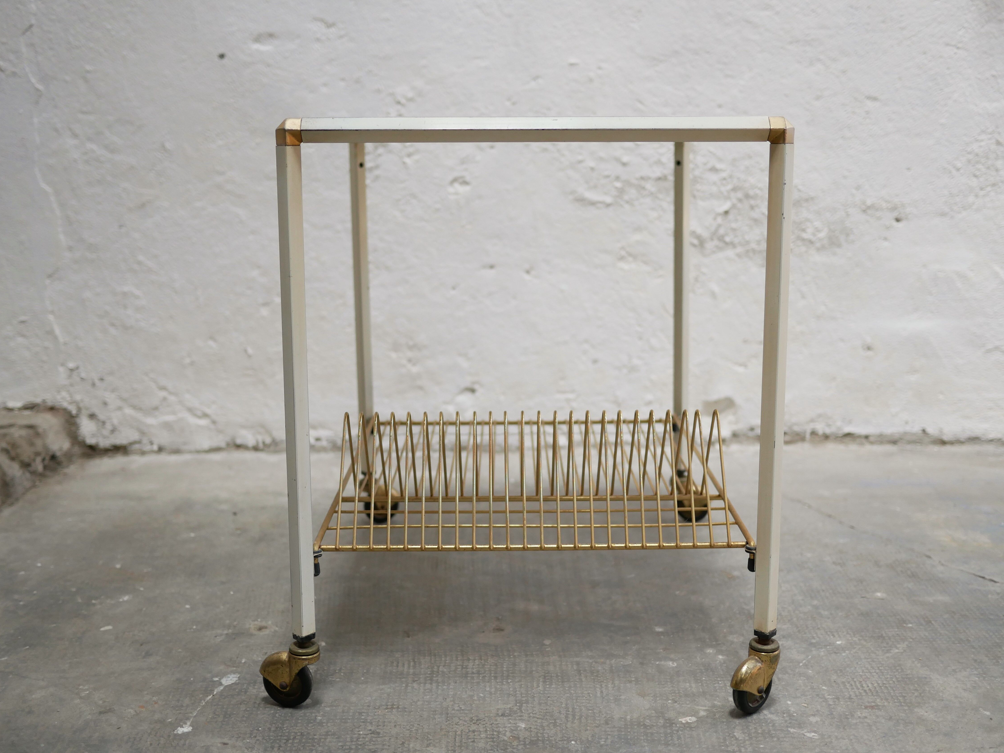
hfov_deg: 45.8
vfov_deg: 35.1
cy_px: 381
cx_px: 508
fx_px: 1189
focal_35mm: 41
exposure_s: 1/60
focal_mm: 20
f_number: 1.7
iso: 500
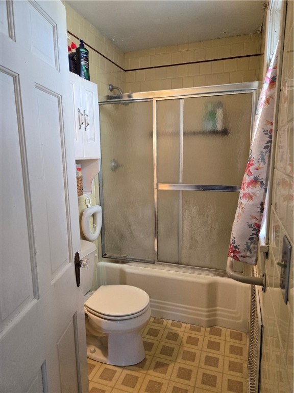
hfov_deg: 58.9
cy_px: 196
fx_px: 260
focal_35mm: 23
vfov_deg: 73.9
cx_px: 147
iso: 320
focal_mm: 5.4
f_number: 1.8
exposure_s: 1/120
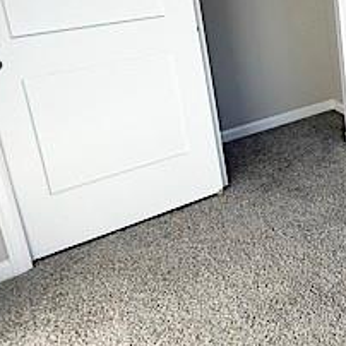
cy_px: 9
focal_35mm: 46
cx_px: 560
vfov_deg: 33.9
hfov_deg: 24.7
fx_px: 520
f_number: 2.2
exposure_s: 1/268
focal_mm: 2.22
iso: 64
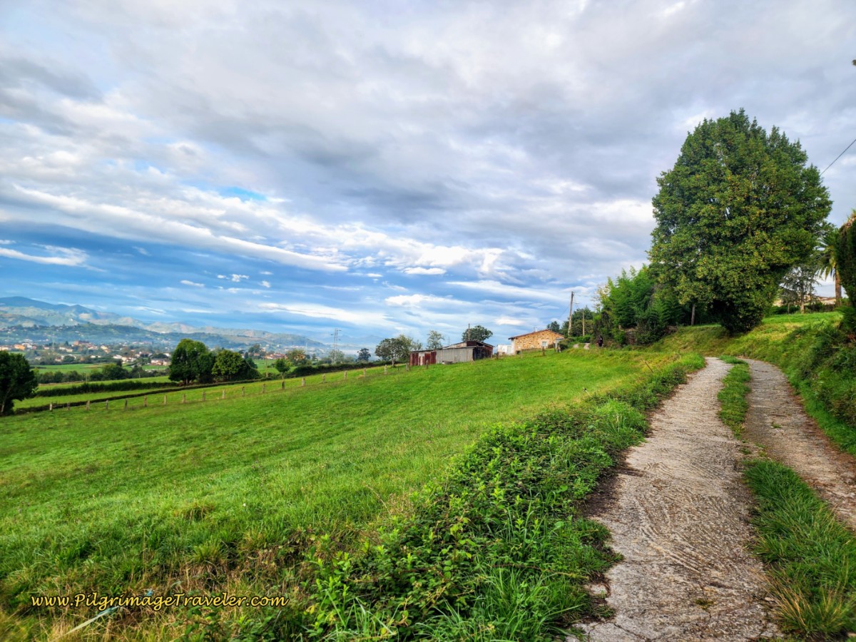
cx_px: 428
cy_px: 321
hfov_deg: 73.9
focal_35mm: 23
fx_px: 569
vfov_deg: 58.9
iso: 12
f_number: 1.8
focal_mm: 6.4
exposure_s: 1/285
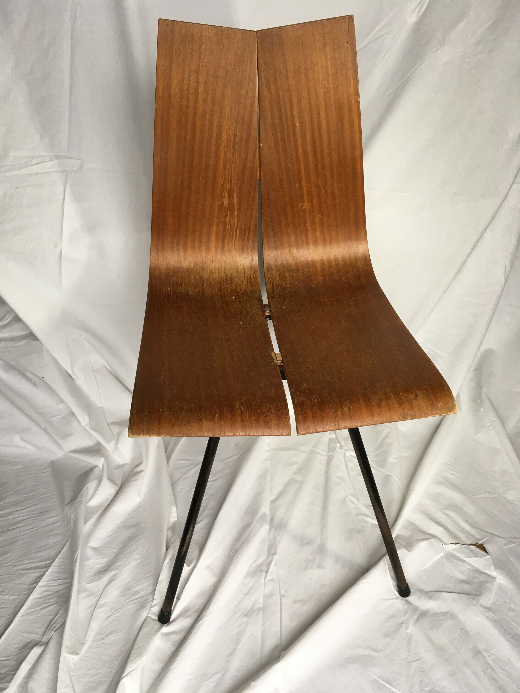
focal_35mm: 29
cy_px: 346
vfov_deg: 61.7
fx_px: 581
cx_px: 260
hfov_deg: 48.2
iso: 40
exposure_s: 1/33
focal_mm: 4.15
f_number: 2.2
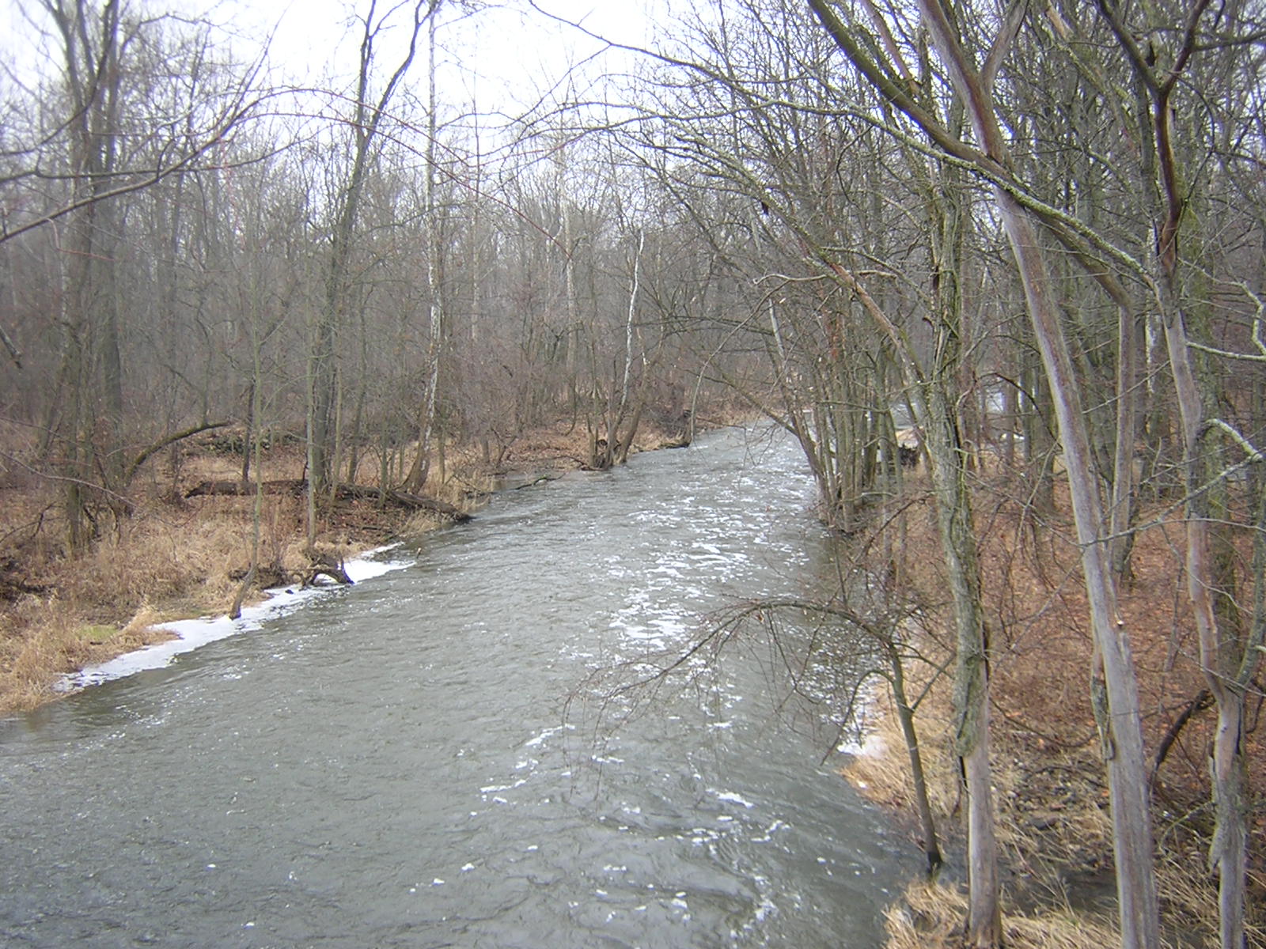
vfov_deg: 39.7
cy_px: 474
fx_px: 1317
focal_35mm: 36
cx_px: 633
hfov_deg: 51.4
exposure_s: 1/79.7
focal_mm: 4.7
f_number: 2.6
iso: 100
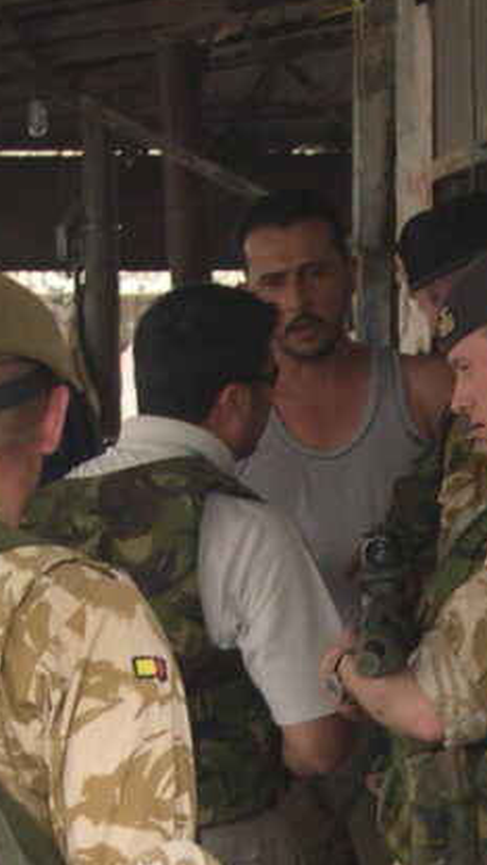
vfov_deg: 10.9
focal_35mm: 195
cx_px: 368
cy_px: 924
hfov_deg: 6.2
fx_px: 4477
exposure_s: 1/133
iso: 100
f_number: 3.5
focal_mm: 13.2
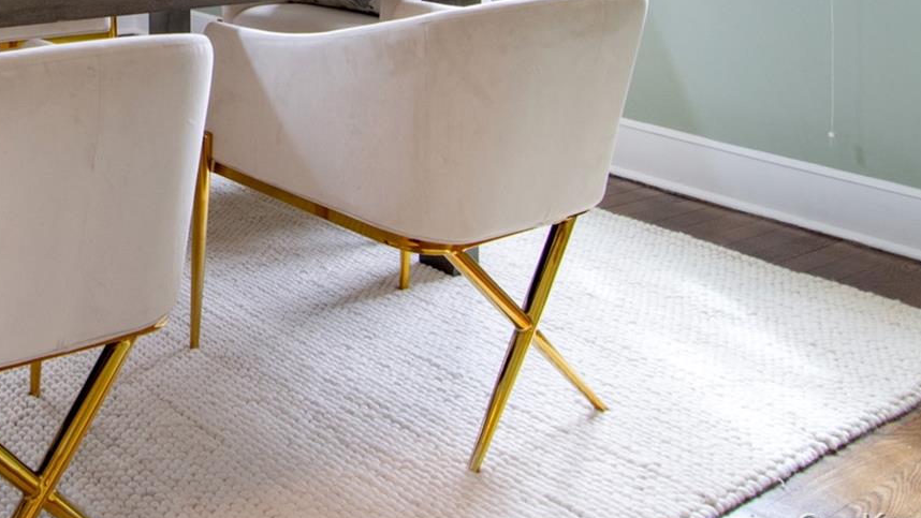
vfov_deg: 24.6
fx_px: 1008
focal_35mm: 41
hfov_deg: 40.1
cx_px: -85
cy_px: -181
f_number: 8
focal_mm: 11
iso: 640
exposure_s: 1/40
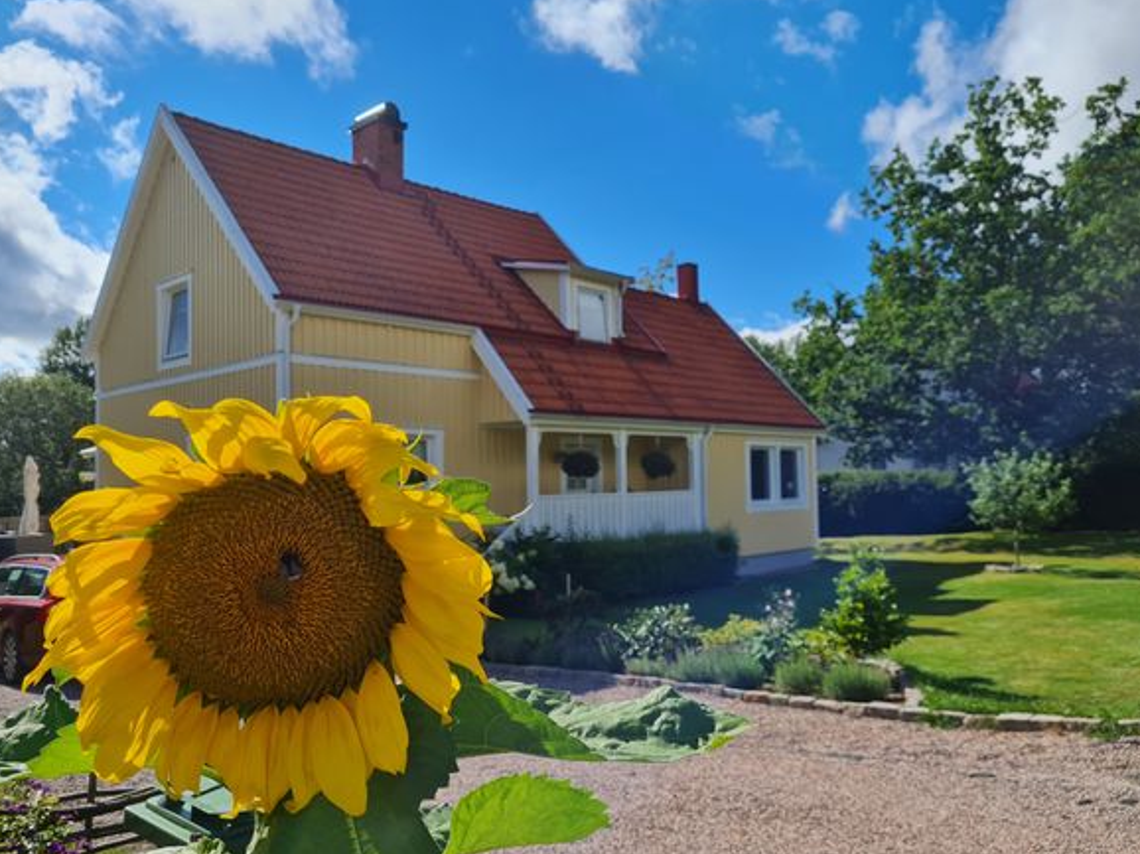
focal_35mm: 27
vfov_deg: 51.3
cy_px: 434
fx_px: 889
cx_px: 578
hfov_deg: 65.3
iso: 50
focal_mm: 5.4
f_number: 1.8
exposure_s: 1/3088
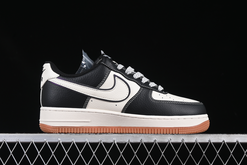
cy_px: 82
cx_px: 124
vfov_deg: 18.2
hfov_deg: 27.0
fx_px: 515
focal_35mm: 75
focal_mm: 50
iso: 160
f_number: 7.1
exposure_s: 1/80
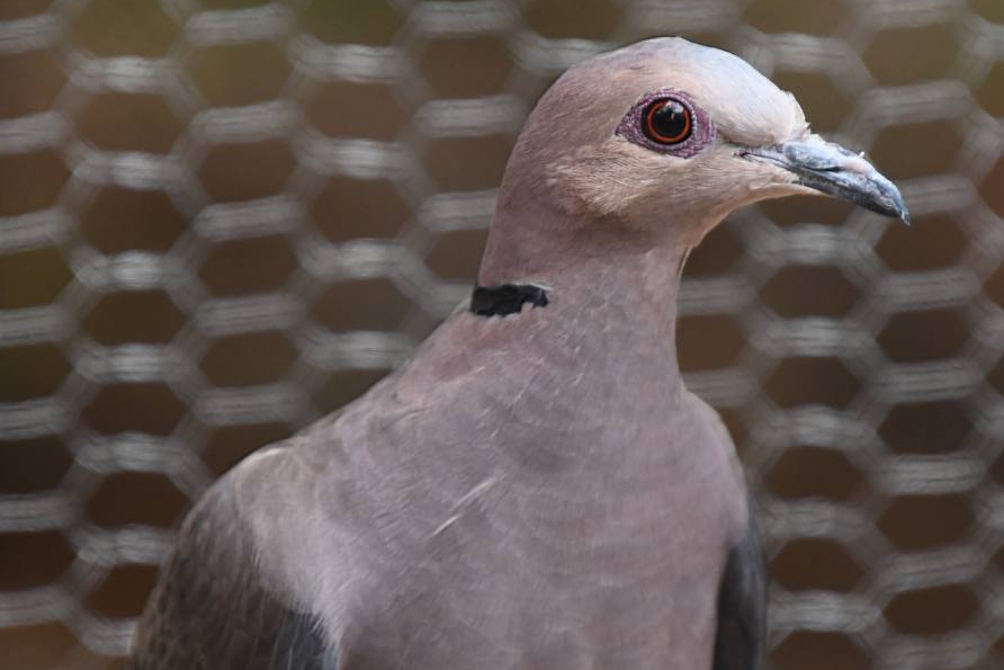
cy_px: 336
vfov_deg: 2.0
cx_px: 554
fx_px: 18771
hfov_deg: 3.1
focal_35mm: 673
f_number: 6.3
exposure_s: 1/200
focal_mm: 400
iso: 1250
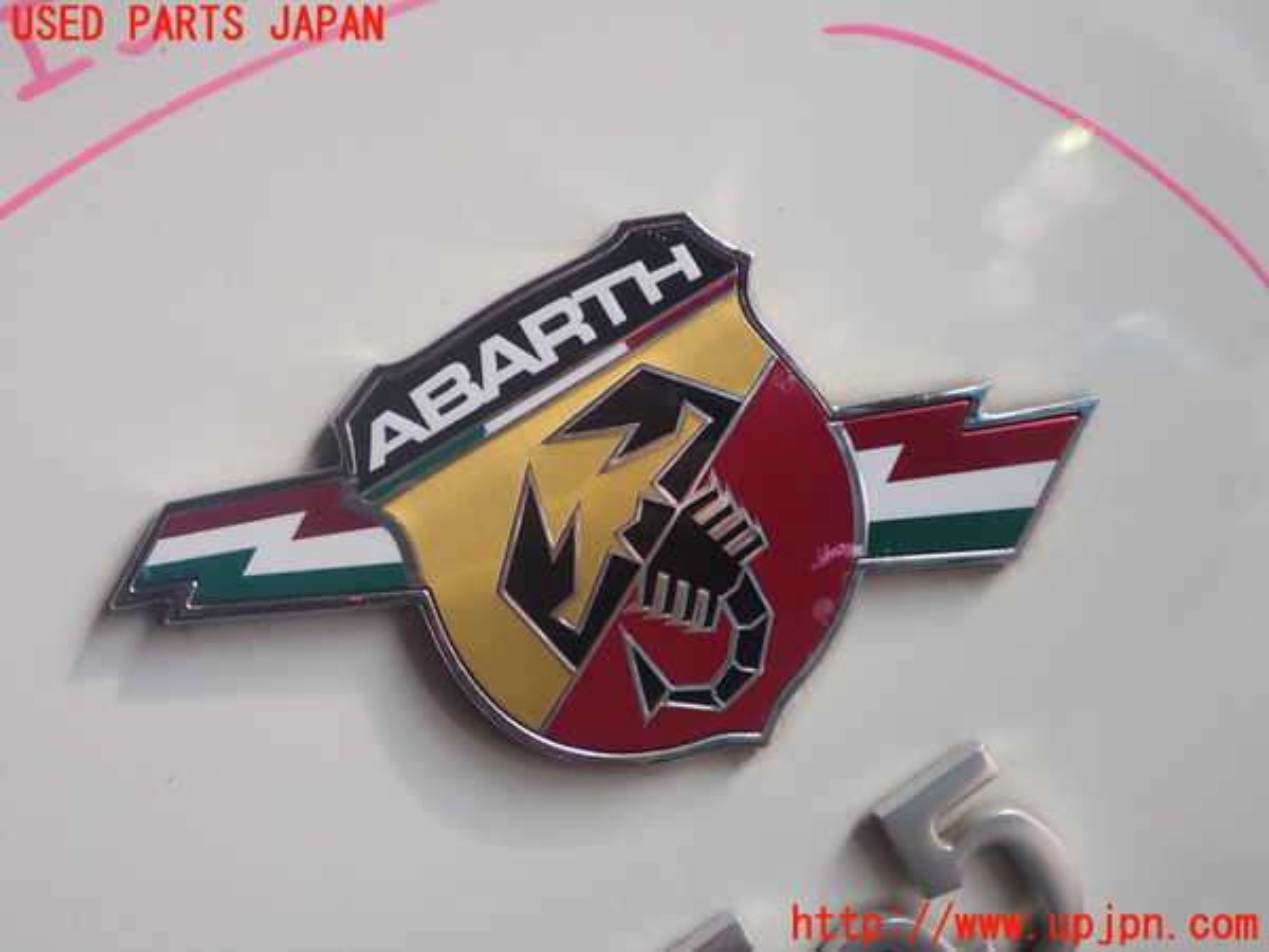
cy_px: 476
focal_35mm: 44
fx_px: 1613
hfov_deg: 42.9
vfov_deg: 32.9
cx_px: 634
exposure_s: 1/100
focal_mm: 7.84
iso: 100
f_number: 2.9
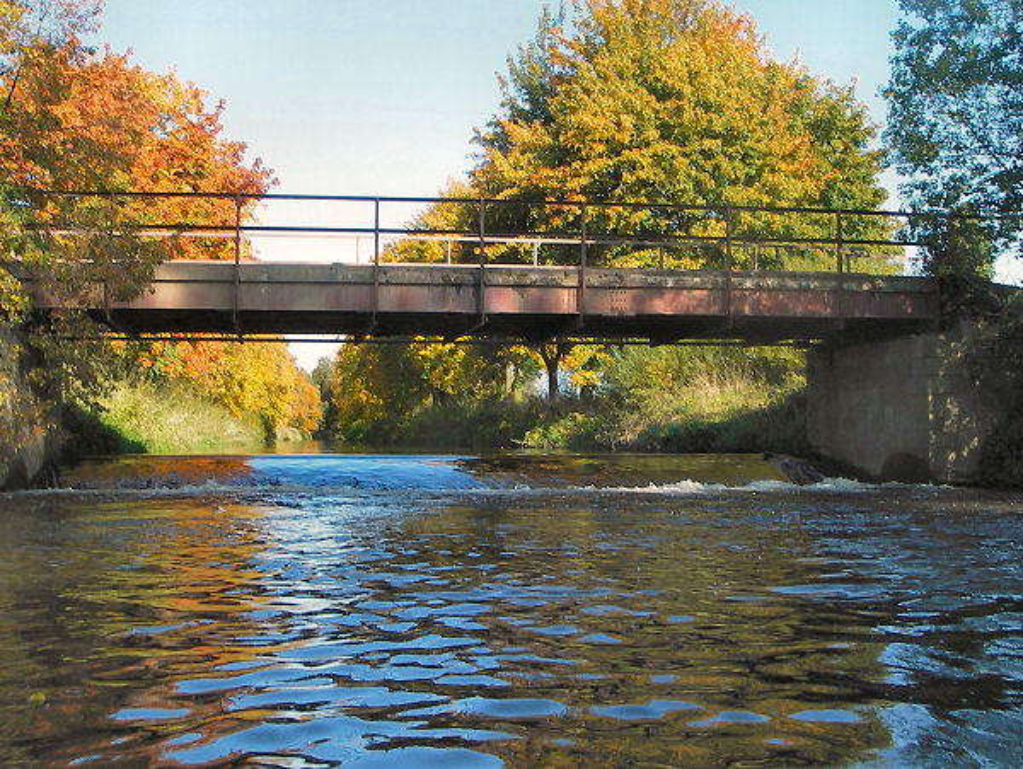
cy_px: 384
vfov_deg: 37.8
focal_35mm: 38
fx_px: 1124
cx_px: 512
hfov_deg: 48.9
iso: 50
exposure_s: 1/80
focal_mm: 6.3
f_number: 6.6
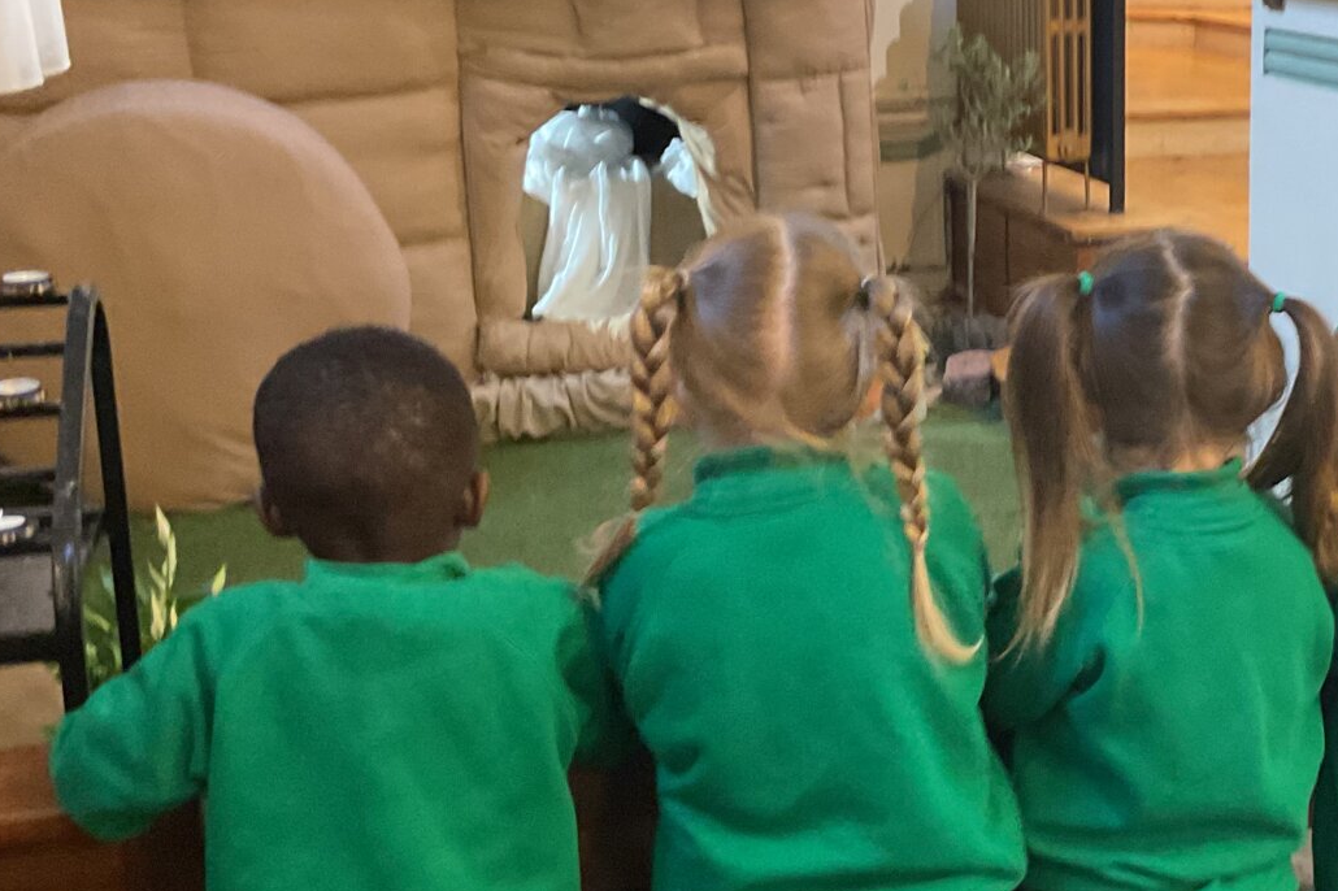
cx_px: 1087
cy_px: 431
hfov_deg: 32.4
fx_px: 2229
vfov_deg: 22.6
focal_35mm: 60
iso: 200
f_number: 1.8
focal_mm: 3
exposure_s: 1/33
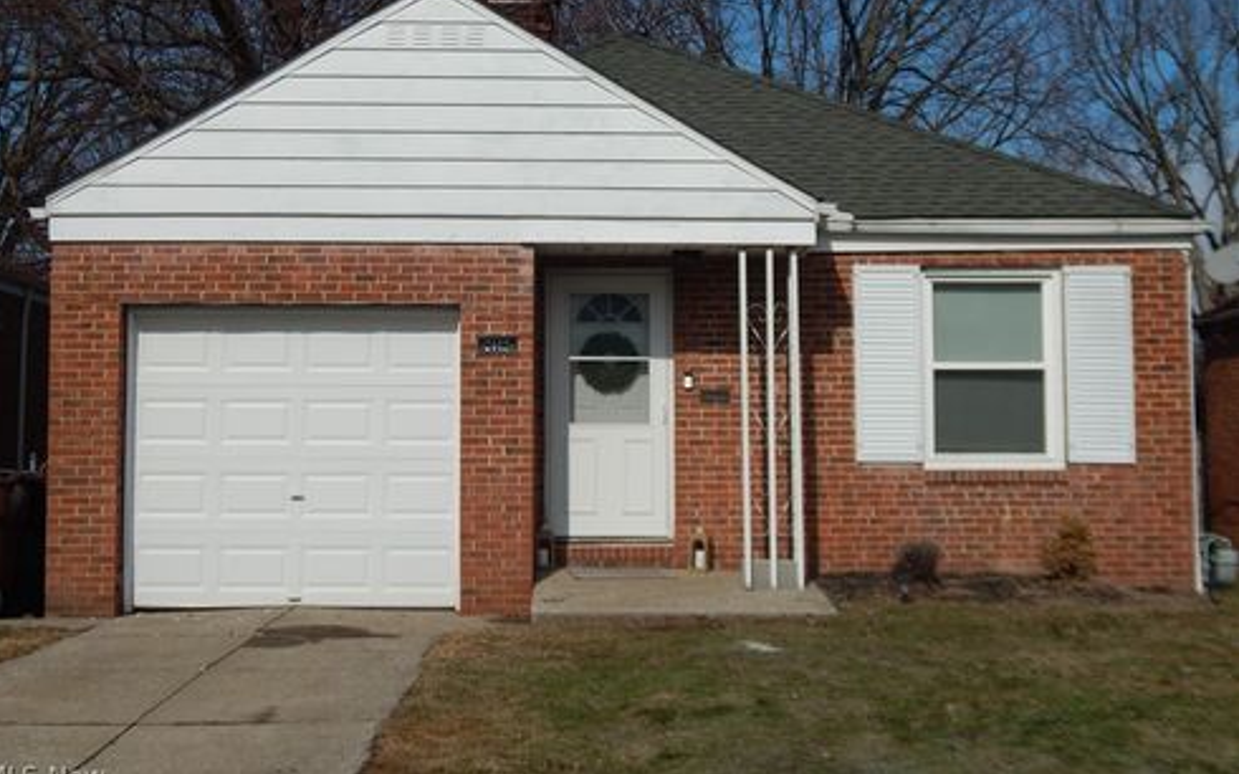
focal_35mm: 53
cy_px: 322
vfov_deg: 24.4
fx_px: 1789
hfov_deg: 38.2
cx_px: 609
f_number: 7.4
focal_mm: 8.6
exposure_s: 1/1250
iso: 125
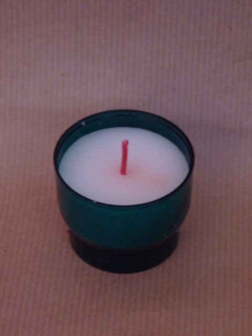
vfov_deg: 14.7
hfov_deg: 11.1
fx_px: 1301
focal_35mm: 134
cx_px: 126
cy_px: 168
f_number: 3.6
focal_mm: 23.7
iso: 400
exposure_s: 1
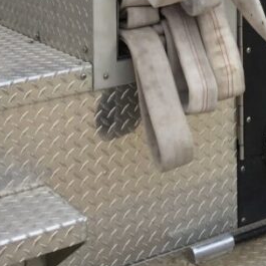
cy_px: -142
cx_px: 278
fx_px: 922
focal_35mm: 106
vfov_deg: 15.1
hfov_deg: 16.0
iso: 25
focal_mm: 3.3
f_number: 2.4
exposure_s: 1/100
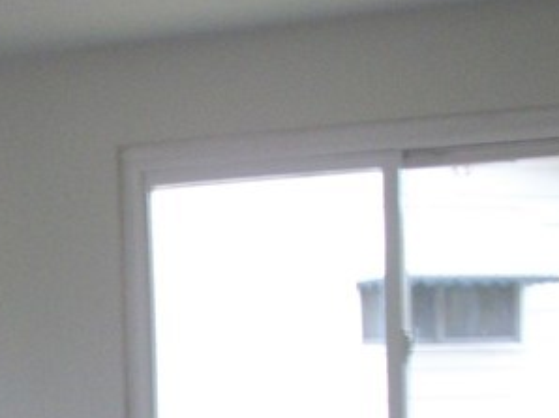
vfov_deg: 12.7
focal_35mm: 110
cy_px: 643
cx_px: -60
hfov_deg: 17.3
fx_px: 1775
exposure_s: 1/13
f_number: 2.9
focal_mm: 5.7
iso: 160
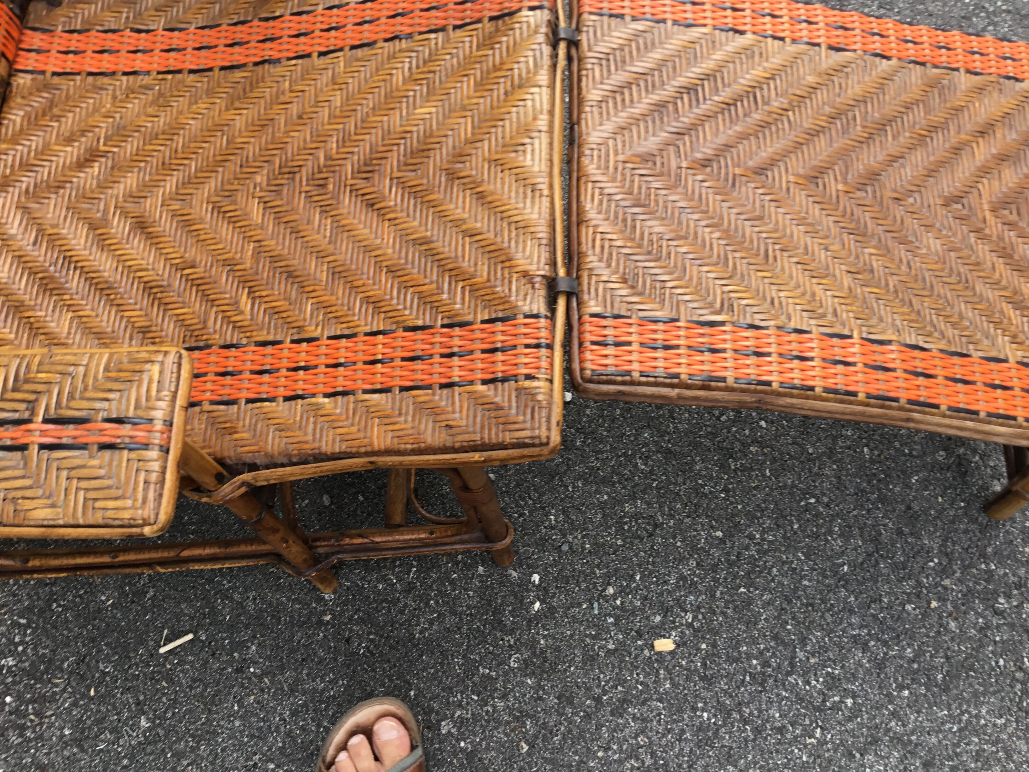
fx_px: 922
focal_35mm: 31
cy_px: 386
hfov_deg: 58.4
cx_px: 514
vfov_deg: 45.4
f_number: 2.4
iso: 25
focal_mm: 3.3
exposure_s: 1/113
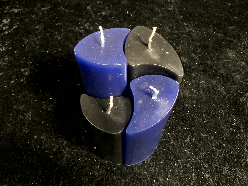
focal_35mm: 28
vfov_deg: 49.8
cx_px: 124
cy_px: 93
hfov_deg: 63.4
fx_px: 201
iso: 1000
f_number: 1.8
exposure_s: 1/17
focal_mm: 3.99
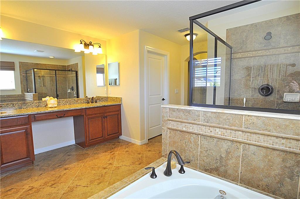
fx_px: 137
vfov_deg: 71.9
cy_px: 100
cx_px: 150
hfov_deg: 95.1
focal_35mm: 16
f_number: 4.5
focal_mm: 11
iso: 450
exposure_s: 1/60
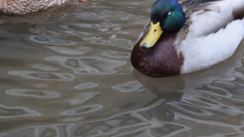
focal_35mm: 168
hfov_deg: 12.8
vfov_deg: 7.2
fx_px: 1087
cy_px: 8
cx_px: 160
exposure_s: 1/125
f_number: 6.3
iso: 400
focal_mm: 55
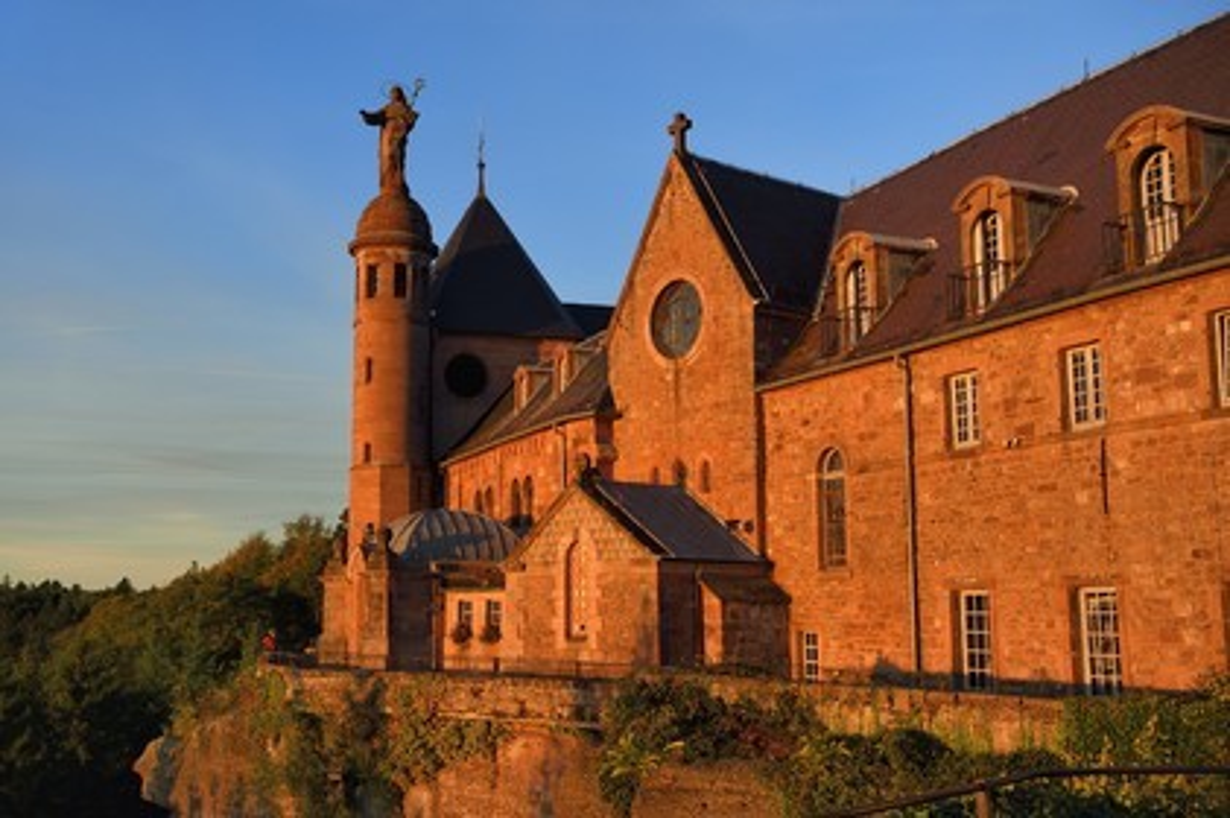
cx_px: 615
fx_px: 1366
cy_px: 409
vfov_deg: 33.3
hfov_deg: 48.5
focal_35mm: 40
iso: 400
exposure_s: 1/640
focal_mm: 40
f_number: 5
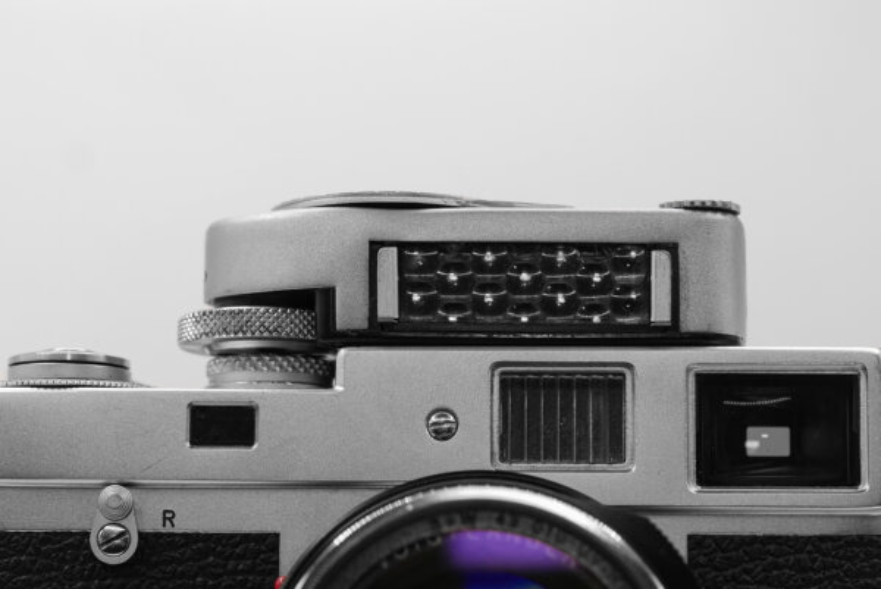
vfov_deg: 11.4
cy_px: 294
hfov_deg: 17.0
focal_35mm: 120
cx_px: 440
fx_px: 2939
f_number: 4
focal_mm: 34
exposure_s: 1/60
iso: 400
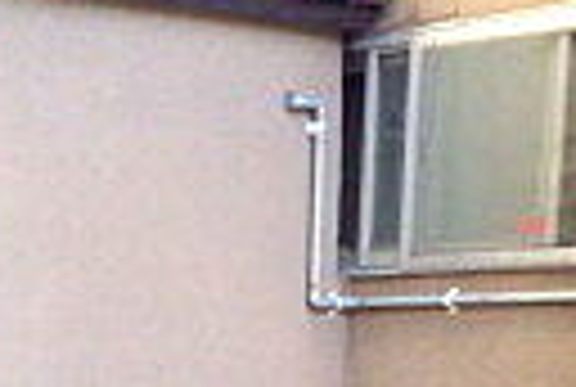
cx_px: -130
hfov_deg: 17.0
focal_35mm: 114
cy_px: 832
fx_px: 1828
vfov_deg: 10.8
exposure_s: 1/45
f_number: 3.1
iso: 100
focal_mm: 4
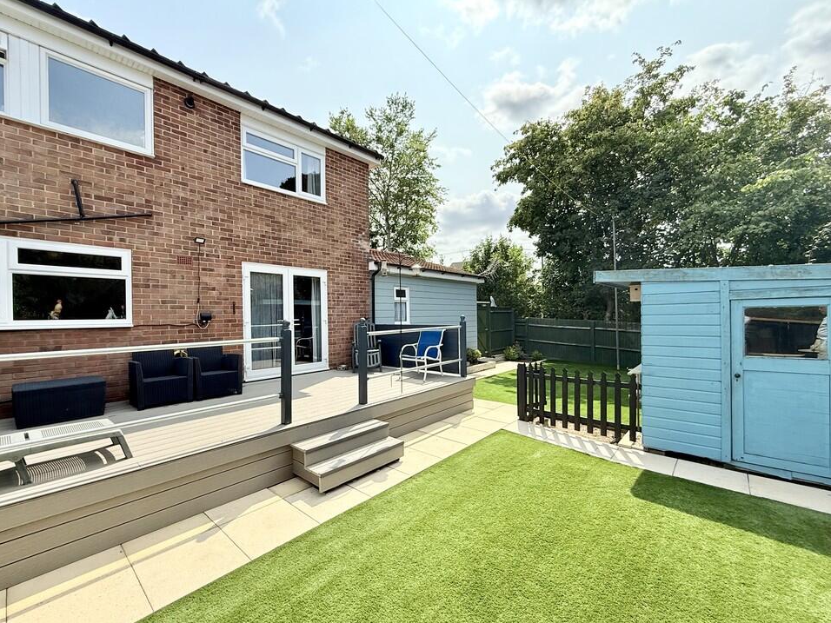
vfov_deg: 81.7
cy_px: 318
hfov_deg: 98.0
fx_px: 360
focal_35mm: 15
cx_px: 388
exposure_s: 1/1901
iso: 64
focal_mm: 2.22
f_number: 2.2
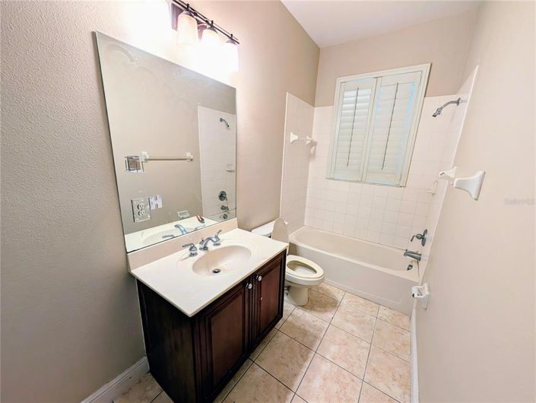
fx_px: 186
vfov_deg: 94.6
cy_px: 202
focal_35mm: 12
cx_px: 268
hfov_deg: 110.5
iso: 51
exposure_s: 1/60
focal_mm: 2.02
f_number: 1.7
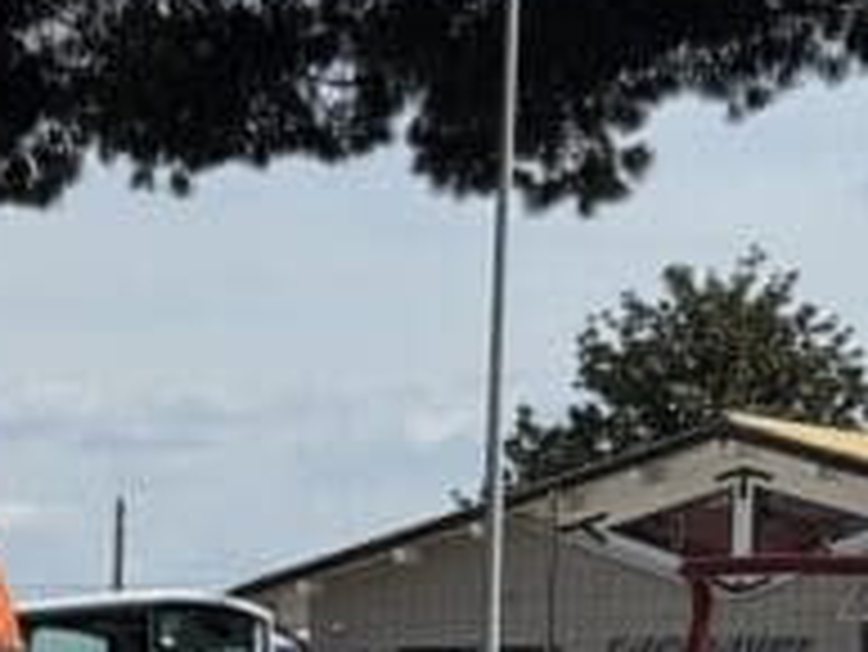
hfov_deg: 8.2
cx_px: -1133
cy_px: 1023
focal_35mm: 224
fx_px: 5620
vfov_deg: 6.5
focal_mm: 6.76
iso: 64
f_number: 1.78
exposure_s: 1/4608
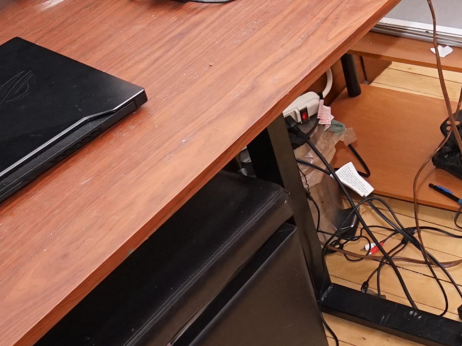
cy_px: -138
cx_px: 654
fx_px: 974
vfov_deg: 18.4
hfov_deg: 22.7
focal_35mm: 73
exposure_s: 1/250
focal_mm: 16
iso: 2000
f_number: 6.3
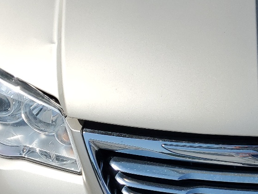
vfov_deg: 19.7
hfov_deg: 24.9
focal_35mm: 74
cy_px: 156
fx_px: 552
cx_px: 265
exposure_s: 1/5000
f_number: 1.5
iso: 50
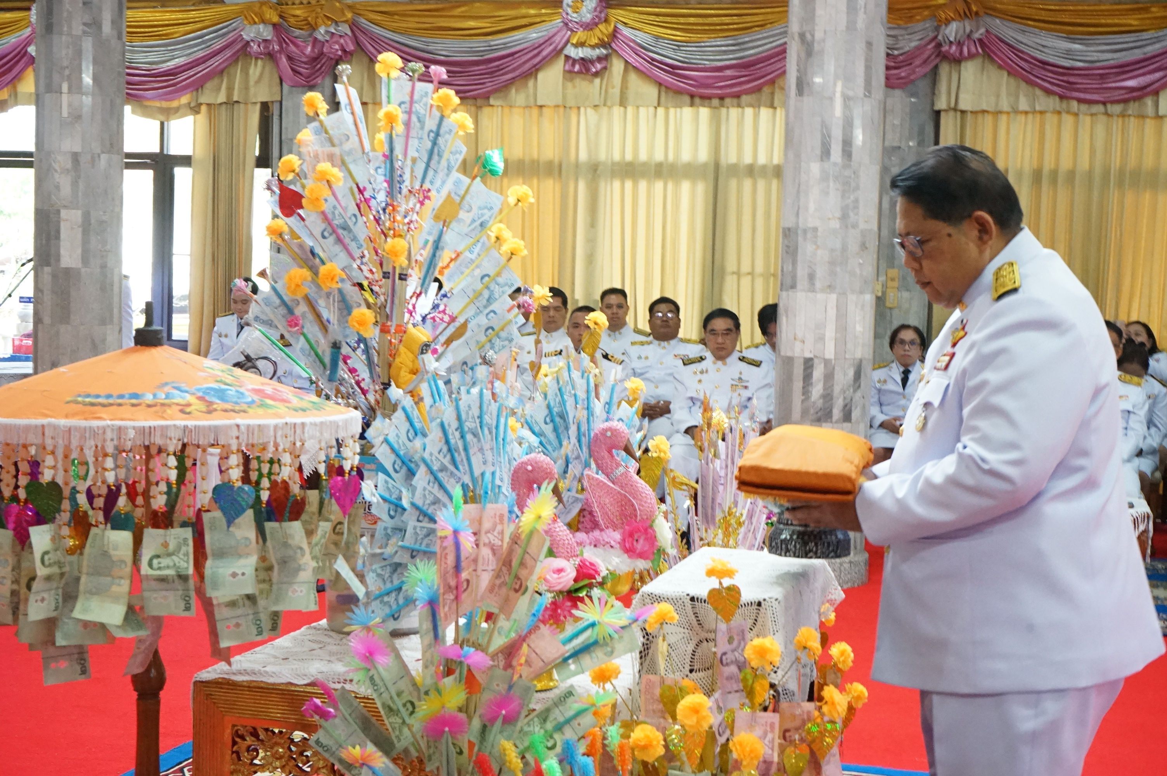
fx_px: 1684
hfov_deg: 38.2
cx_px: 584
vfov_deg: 25.9
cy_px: 388
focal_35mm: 52
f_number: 10
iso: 8000
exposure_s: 1/40
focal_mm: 52
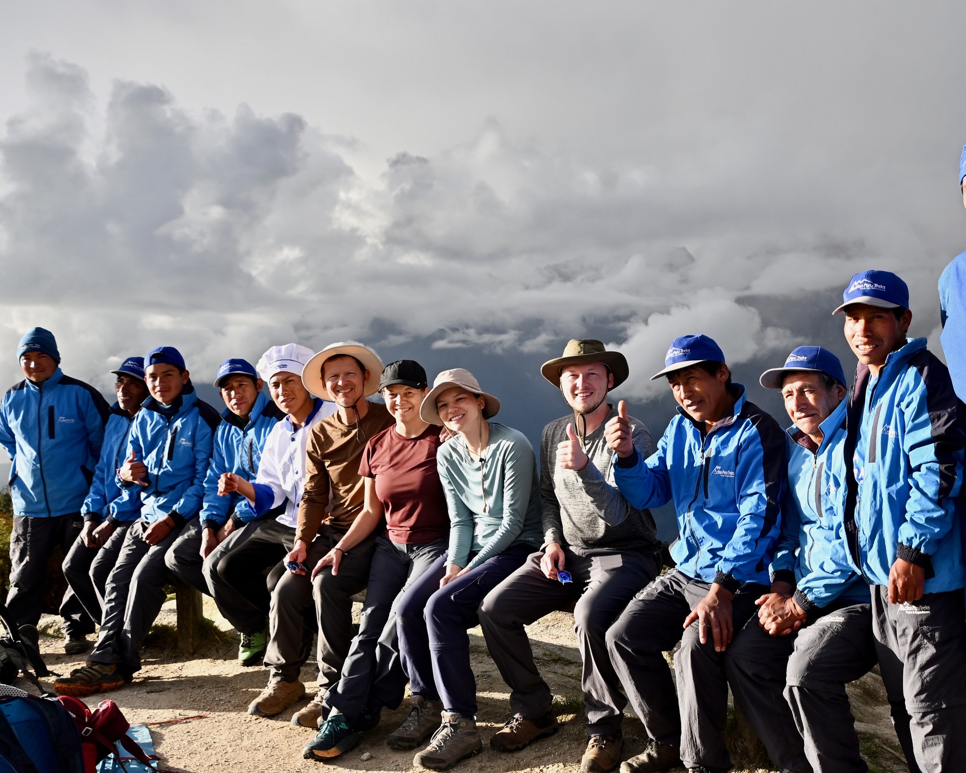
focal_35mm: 41
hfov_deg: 44.5
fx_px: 1172
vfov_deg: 36.5
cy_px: 385
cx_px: 582
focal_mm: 24
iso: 200
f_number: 8
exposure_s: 1/320
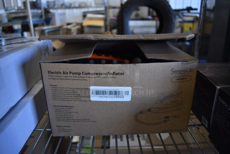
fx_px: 173
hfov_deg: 67.3
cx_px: 115
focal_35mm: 27
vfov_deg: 48.0
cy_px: 77
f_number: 3.5
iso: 800
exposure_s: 1/125
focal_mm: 18
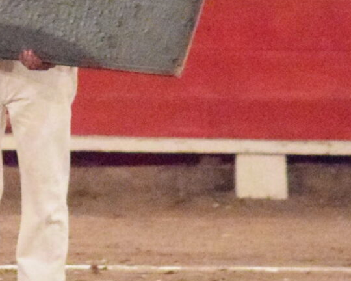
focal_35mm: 868
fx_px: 9017
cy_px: -33
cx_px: -286
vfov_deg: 1.8
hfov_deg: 2.2
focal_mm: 130
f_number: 4.8
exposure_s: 1/200
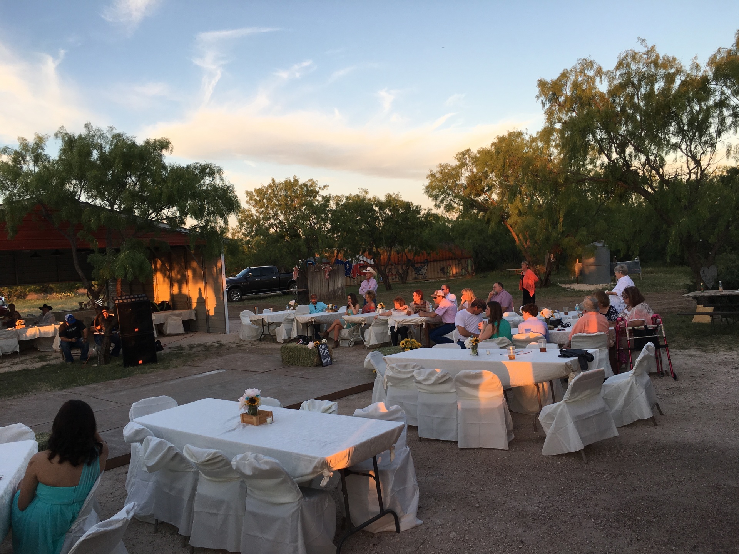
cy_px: 277
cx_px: 370
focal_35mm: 29
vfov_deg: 48.2
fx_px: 619
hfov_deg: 61.7
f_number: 2.2
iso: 25
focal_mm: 4.15
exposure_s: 1/150
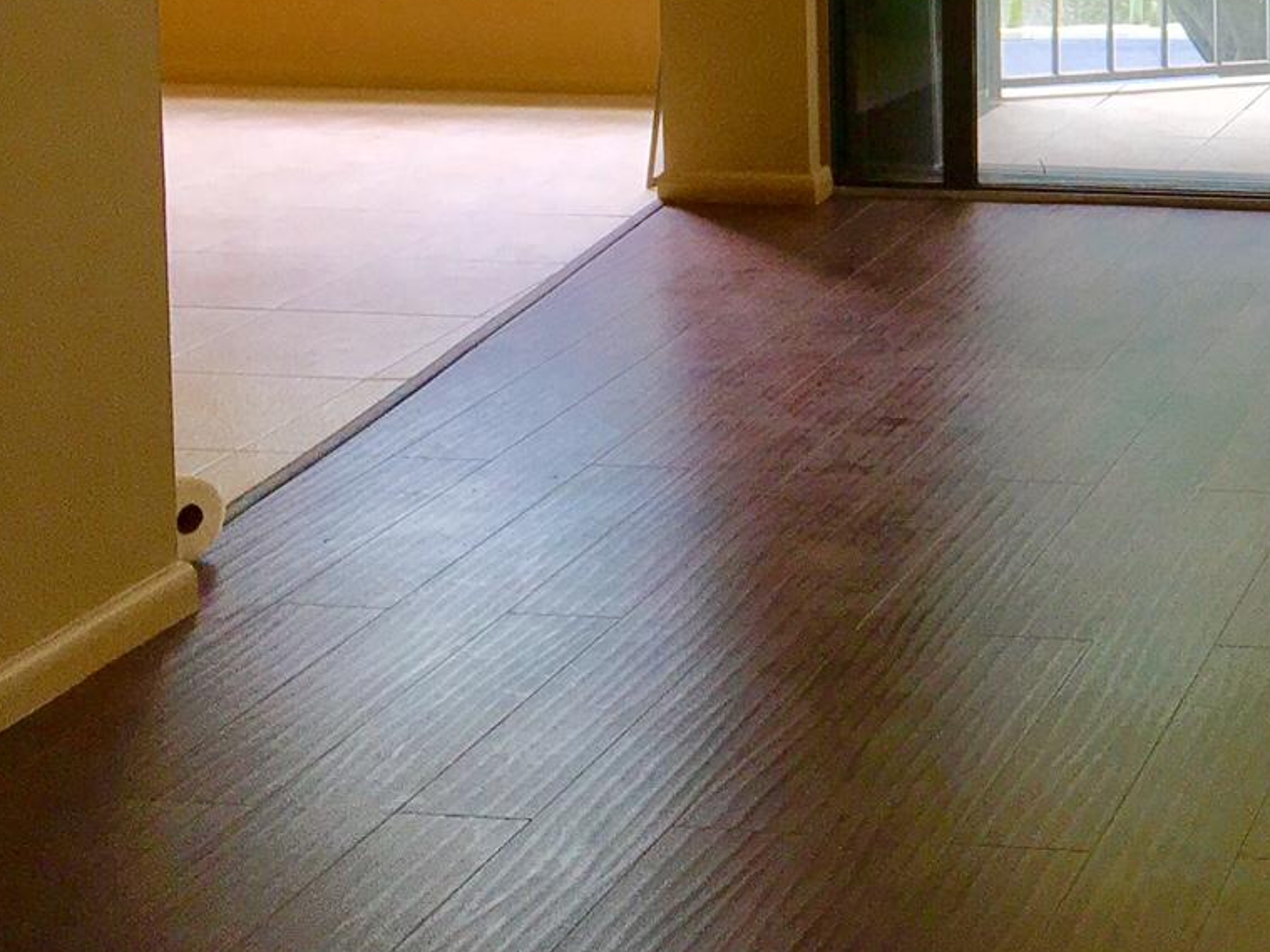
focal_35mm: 77
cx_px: 1531
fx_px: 2825
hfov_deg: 23.2
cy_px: -151
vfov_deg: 18.3
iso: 32
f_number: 2.2
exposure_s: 1/120
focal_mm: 4.15
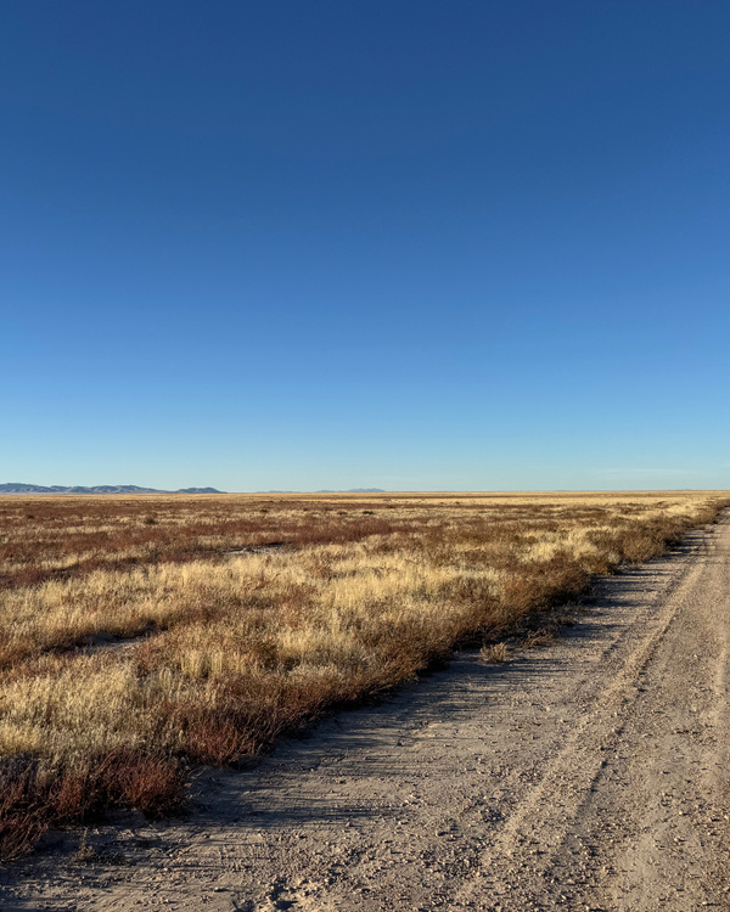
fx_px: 864
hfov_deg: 44.7
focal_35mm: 32
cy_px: 463
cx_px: 210
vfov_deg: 55.7
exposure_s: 1/5348
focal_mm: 6.76
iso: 80
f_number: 1.78
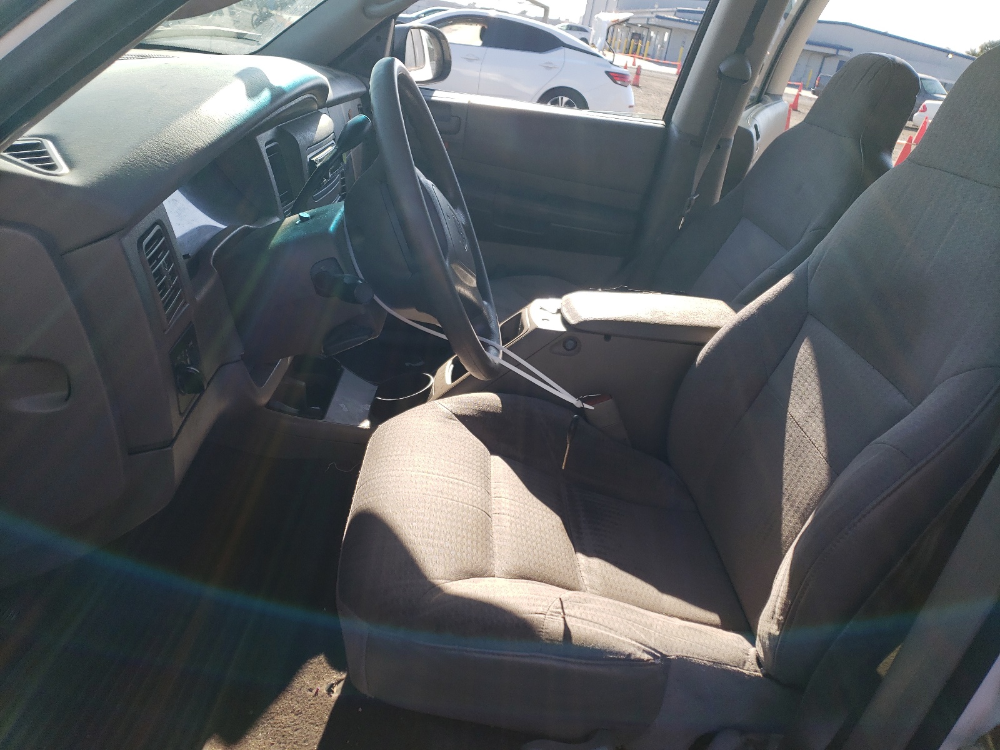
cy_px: 375
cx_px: 500
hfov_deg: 67.3
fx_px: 751
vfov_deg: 53.1
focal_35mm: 26
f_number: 1.5
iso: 50
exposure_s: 1/1111
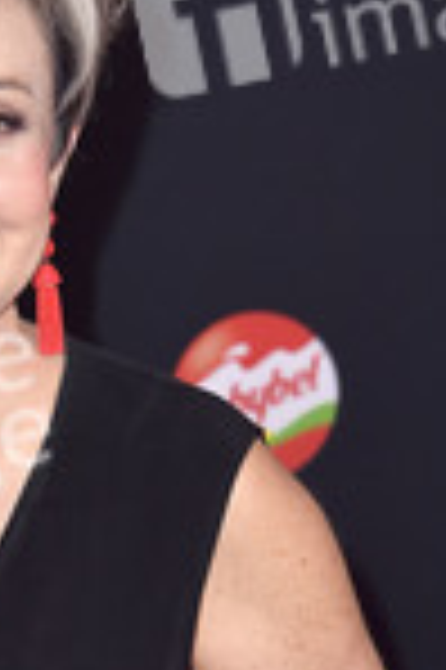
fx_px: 5811
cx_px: -47
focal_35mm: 312
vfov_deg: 6.6
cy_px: 666
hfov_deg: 4.4
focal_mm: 116
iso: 500
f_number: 7.1
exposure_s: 1/250
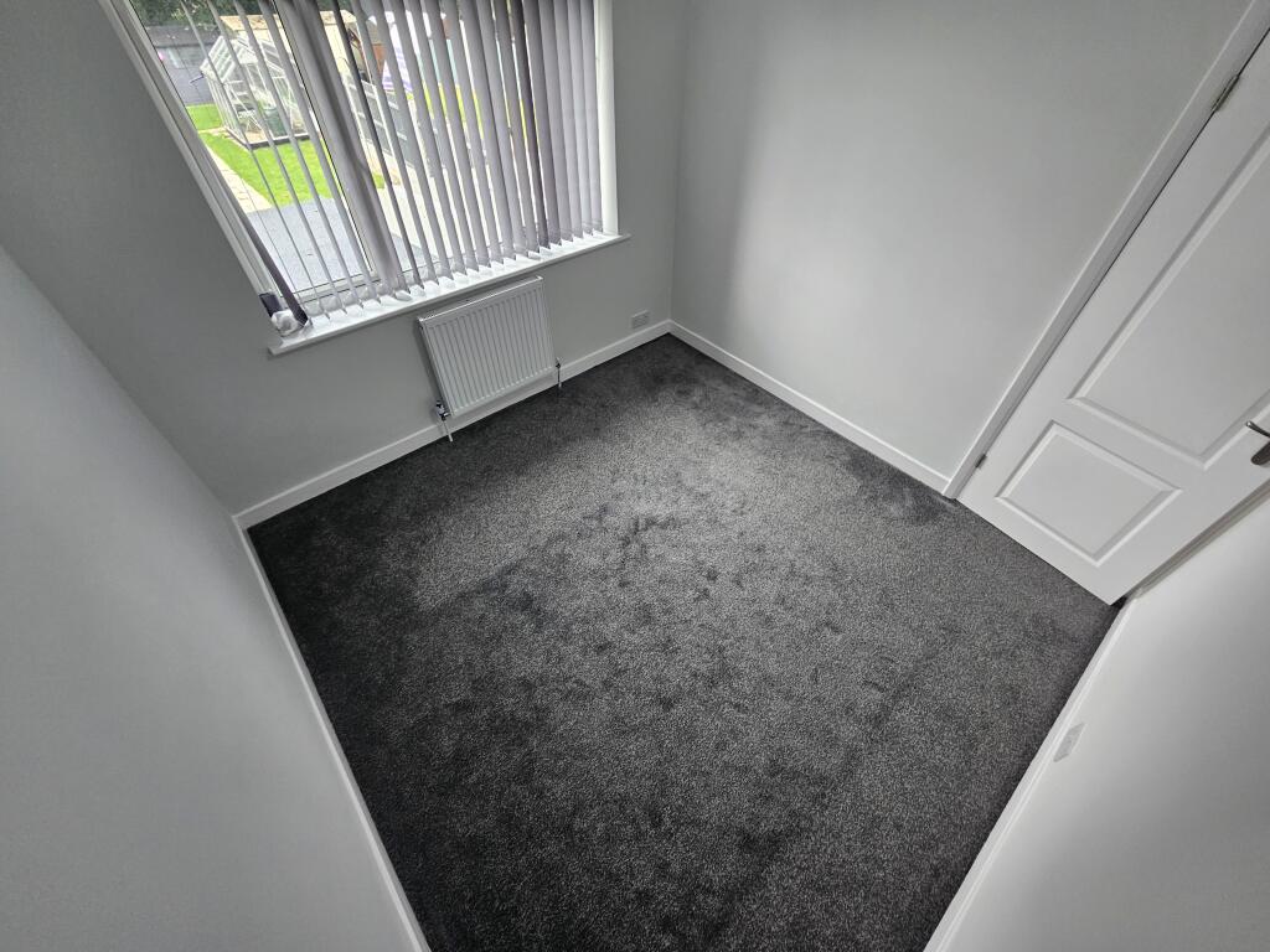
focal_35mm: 13
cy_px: 476
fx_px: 477
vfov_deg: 89.9
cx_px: 635
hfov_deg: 106.2
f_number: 2.2
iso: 125
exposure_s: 1/71
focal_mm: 2.2
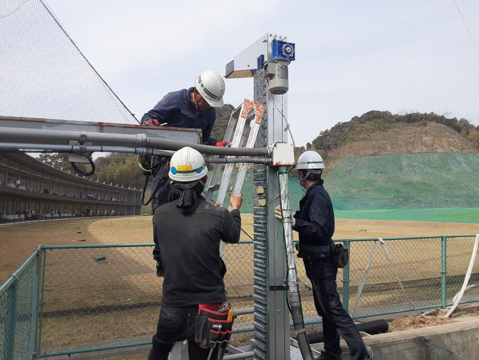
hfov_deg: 65.3
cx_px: 240
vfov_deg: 51.4
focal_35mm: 27
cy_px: 180
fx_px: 374
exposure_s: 1/1473
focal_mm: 2.91
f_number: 1.9
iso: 40
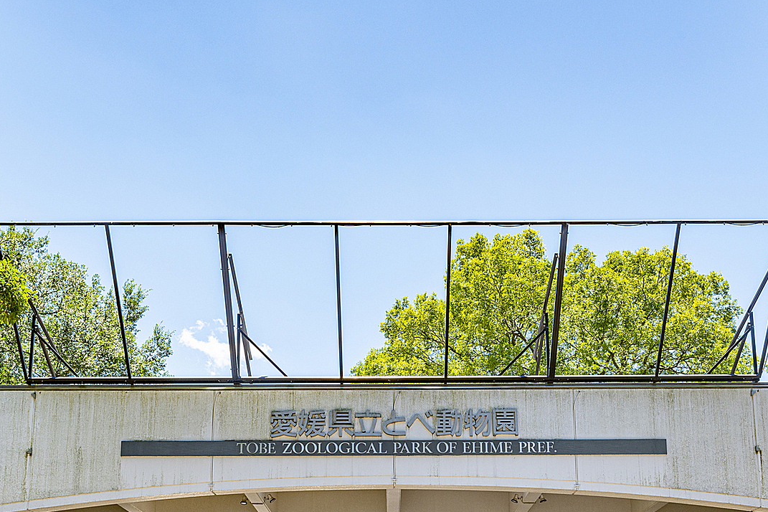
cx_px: 397
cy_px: 433
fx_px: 1109
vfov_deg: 25.4
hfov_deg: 38.2
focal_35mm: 52
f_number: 11
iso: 100
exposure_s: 1/100
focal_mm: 29
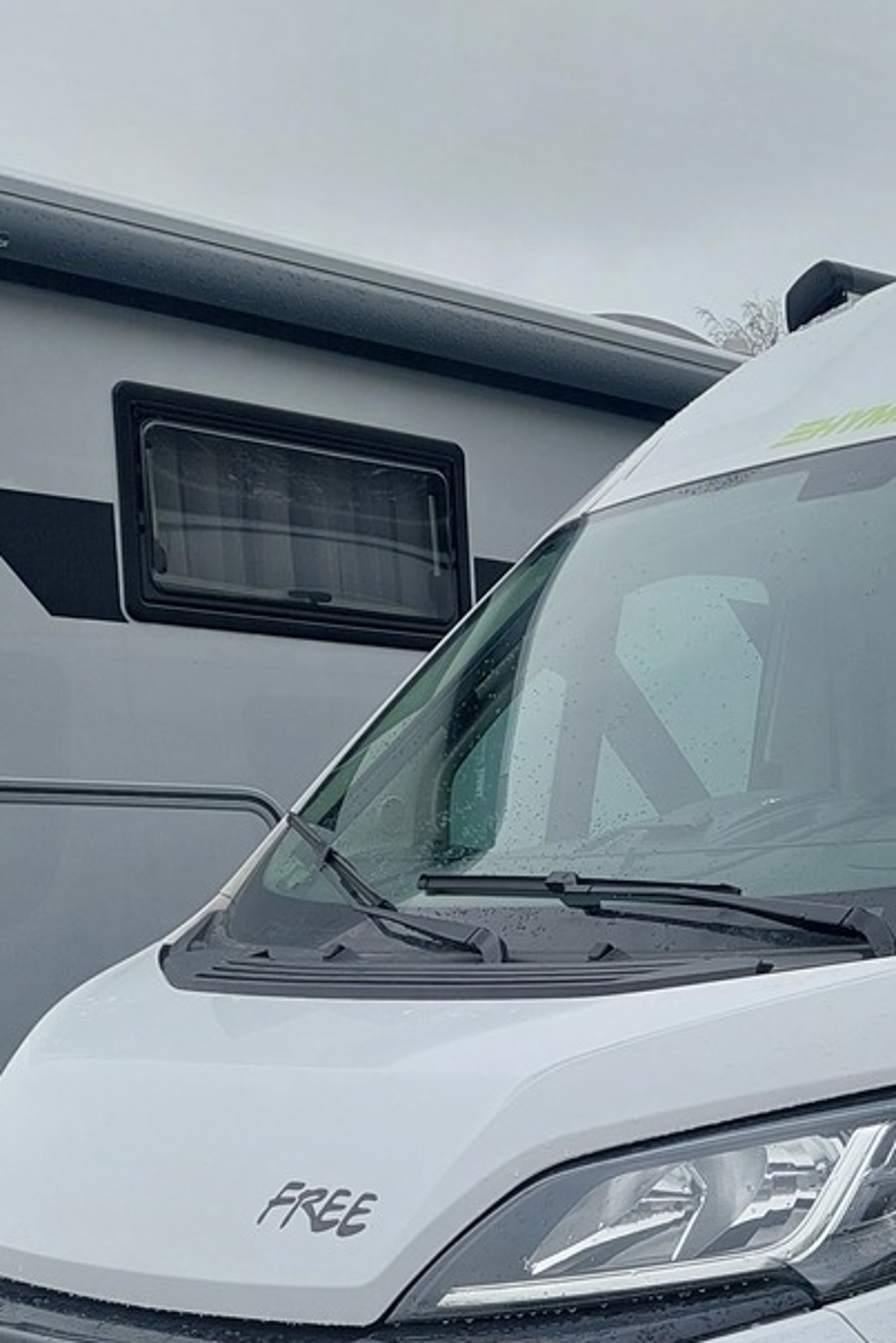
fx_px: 2313
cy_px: 1121
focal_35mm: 62
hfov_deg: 20.3
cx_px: 1129
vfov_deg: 31.3
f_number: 1.8
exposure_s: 1/196
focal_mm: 5.23
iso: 40
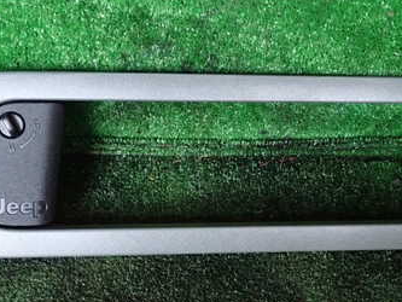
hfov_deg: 35.3
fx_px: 627
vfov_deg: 26.9
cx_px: 254
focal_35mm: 54
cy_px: 106
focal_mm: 5.4
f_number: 2.3
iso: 800
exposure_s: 1/25
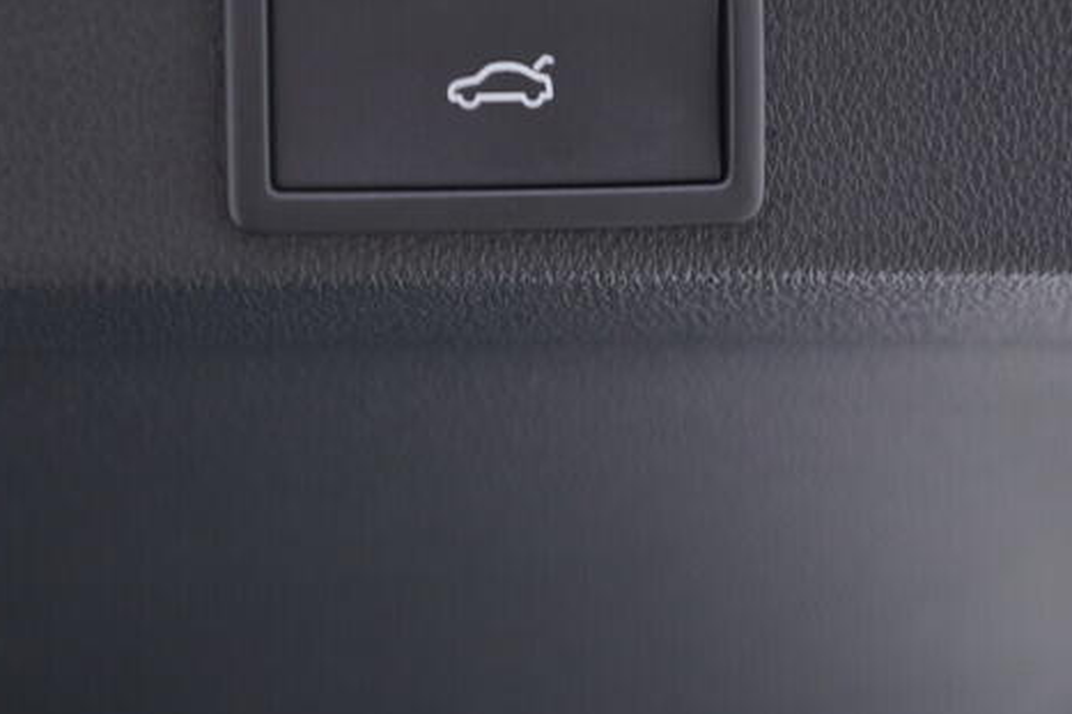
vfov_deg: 17.2
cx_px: 411
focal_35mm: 79
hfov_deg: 25.6
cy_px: 173
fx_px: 2351
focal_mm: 24
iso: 200
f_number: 2.8
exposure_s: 1/40
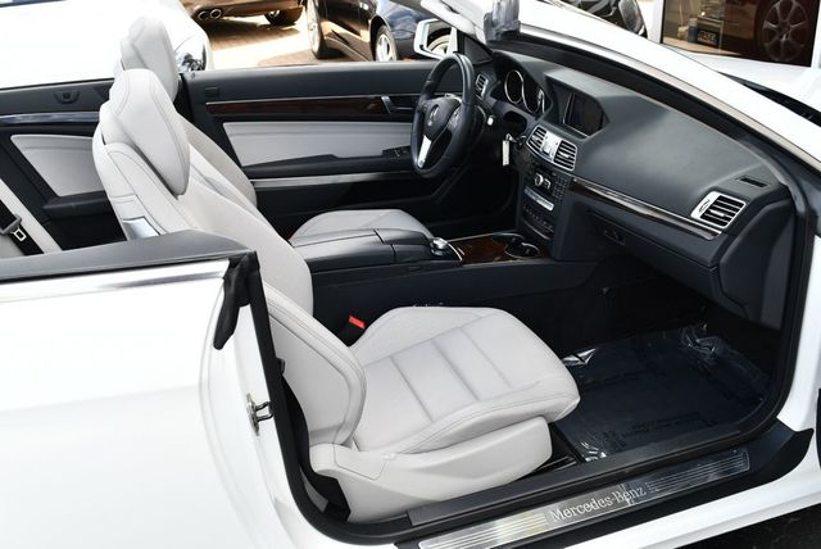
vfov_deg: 36.9
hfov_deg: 53.1
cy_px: 274
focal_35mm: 36
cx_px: 410
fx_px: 822
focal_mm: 18
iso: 280
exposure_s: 1/250
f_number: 5.6
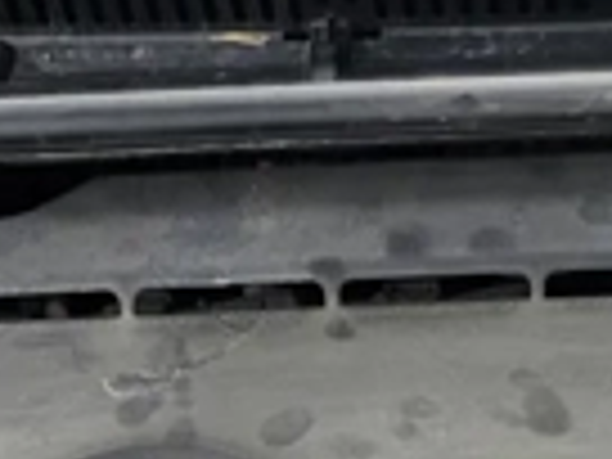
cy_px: 1071
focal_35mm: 169
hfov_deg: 11.6
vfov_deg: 8.1
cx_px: 522
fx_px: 2988
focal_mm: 6.3
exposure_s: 1/190
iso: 25
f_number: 1.7
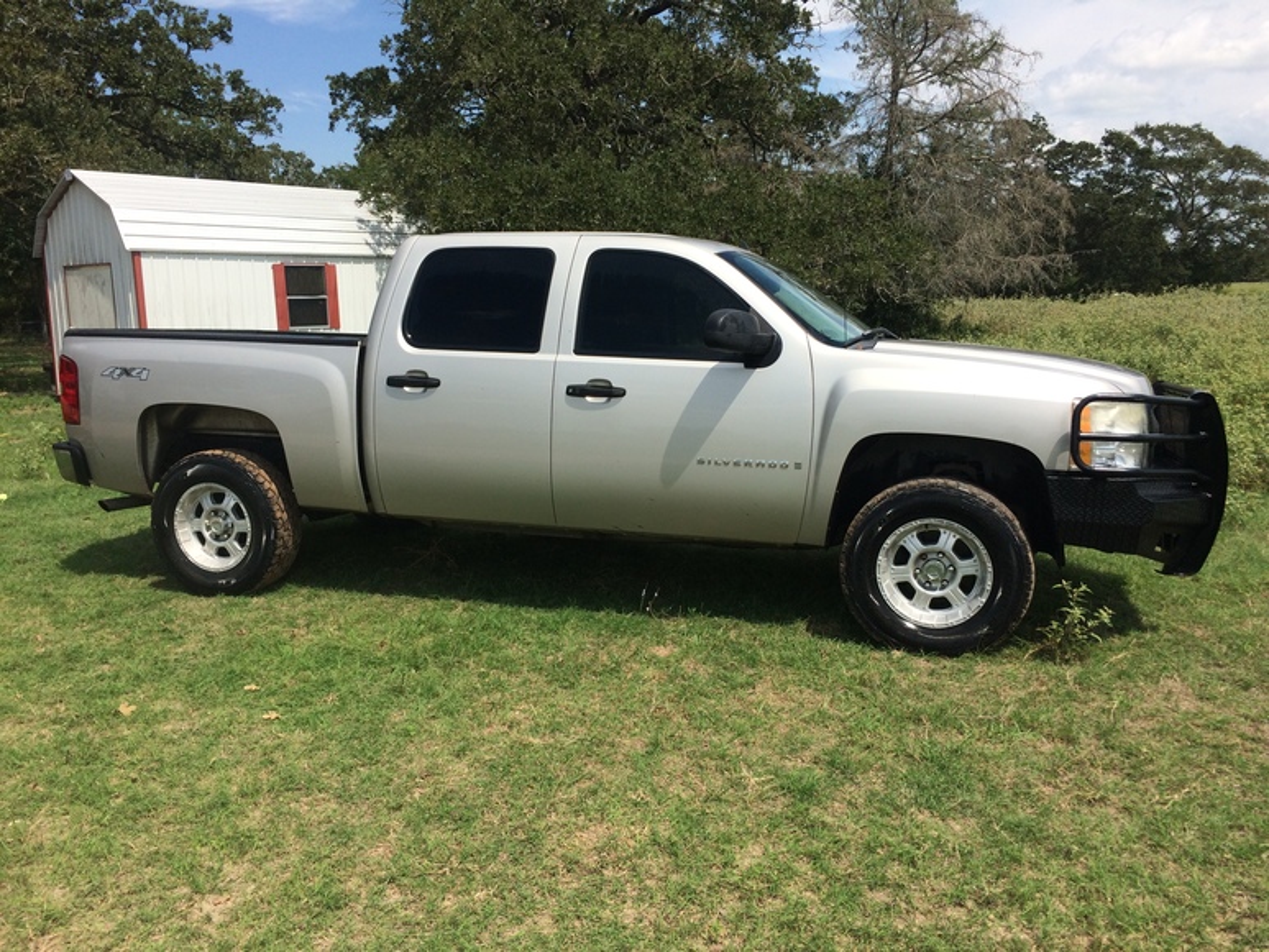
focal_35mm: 29
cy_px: 476
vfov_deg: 48.2
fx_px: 1063
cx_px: 634
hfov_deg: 61.7
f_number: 2.2
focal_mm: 4.15
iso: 32
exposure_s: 1/2053
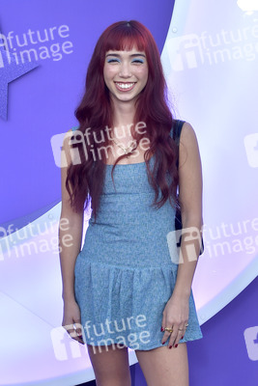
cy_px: 193
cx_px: 129
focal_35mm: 38
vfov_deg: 50.7
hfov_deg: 35.1
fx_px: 408
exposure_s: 1/250
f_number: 6.3
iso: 500
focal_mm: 38
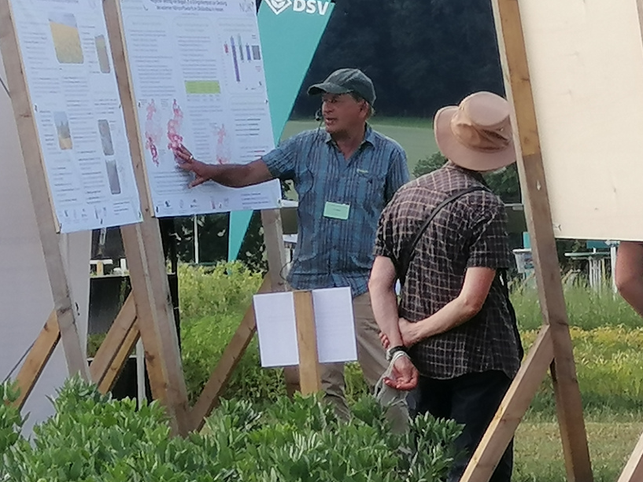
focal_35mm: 197
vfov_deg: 7.5
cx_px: 374
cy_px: 249
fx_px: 3660
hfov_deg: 10.0
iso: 50
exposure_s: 1/476
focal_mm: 3.95
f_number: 1.8
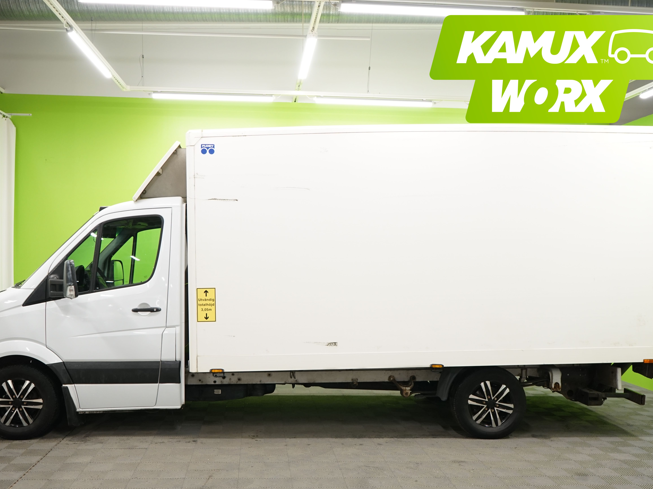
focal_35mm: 35
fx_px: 660
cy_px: 267
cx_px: 306
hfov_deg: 52.6
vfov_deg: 40.7
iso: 800
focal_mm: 28
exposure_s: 1/30
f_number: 5.6
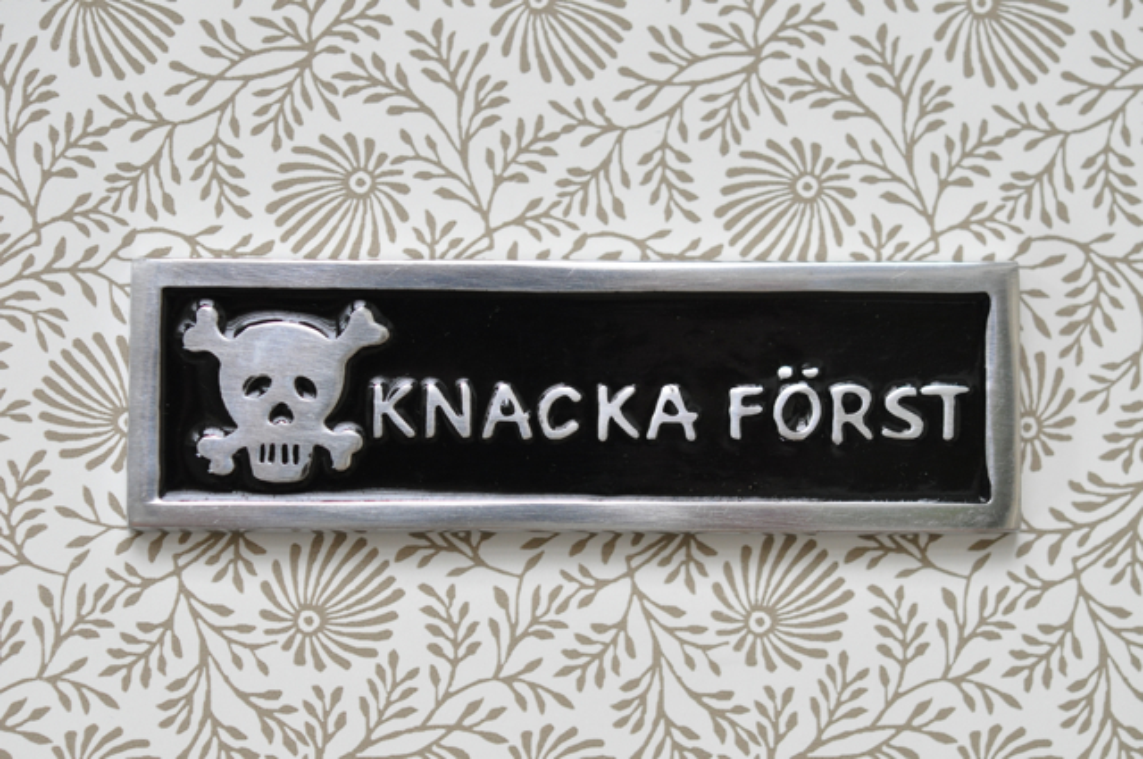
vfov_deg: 15.1
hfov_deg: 22.6
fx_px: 2854
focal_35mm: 90
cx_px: 572
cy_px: 380
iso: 800
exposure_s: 1/125
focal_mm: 60
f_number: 5
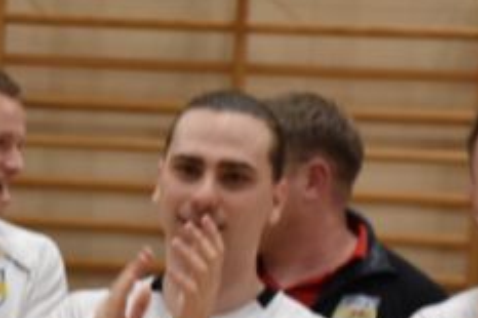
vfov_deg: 3.4
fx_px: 5254
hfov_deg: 5.2
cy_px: 524
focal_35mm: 396
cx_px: -72
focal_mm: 60
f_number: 5
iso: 800
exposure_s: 1/125
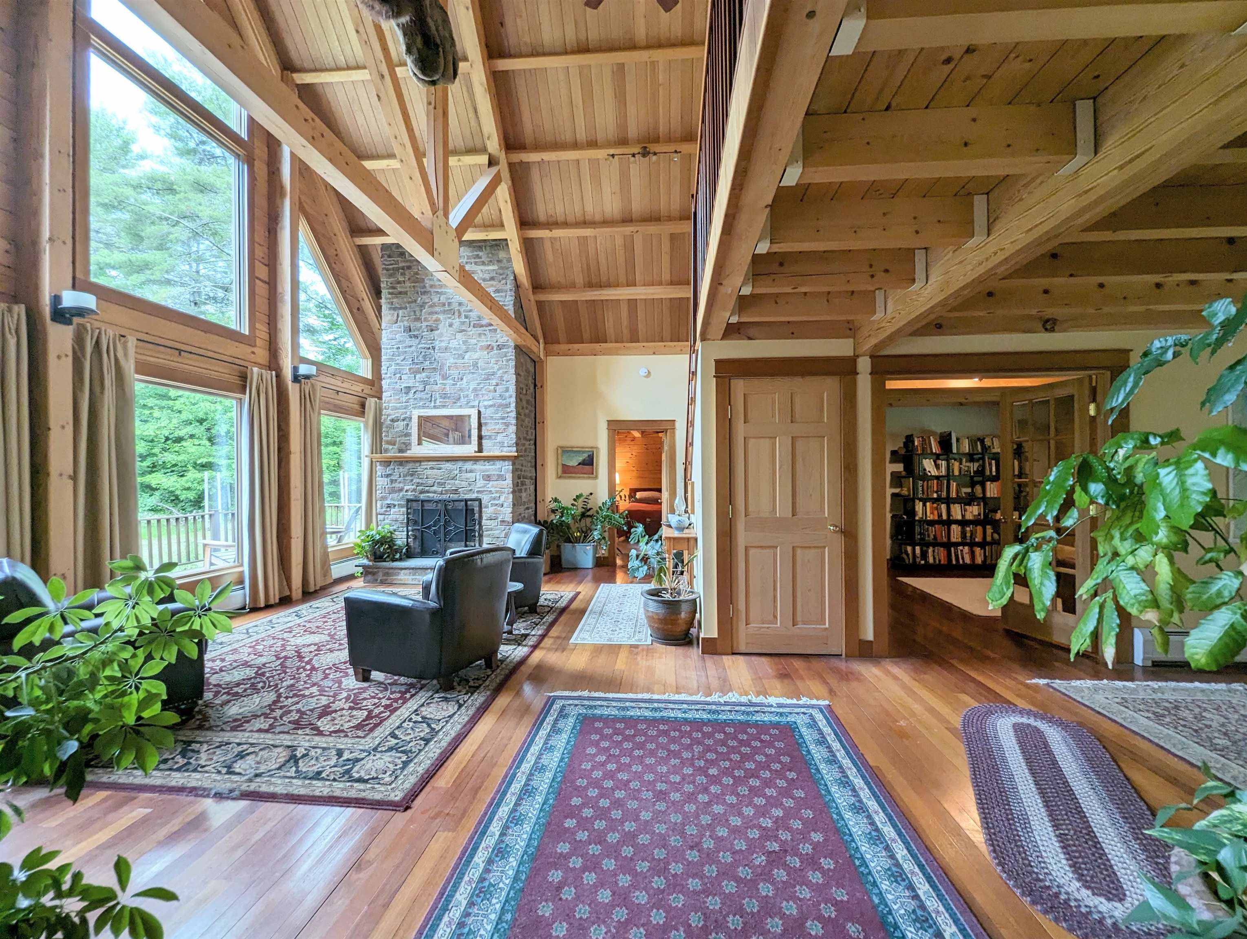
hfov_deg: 106.1
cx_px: 624
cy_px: 470
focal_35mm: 13
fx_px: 469
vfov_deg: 90.1
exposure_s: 1/33.1
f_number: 2.2
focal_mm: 1.95
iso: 59
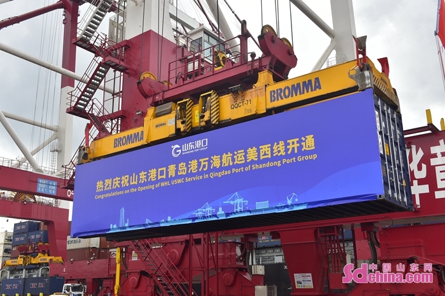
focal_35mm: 38
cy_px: 148
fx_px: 469
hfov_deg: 50.7
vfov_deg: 35.0
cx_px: 222
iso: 200
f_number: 8
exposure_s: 1/200
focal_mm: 38
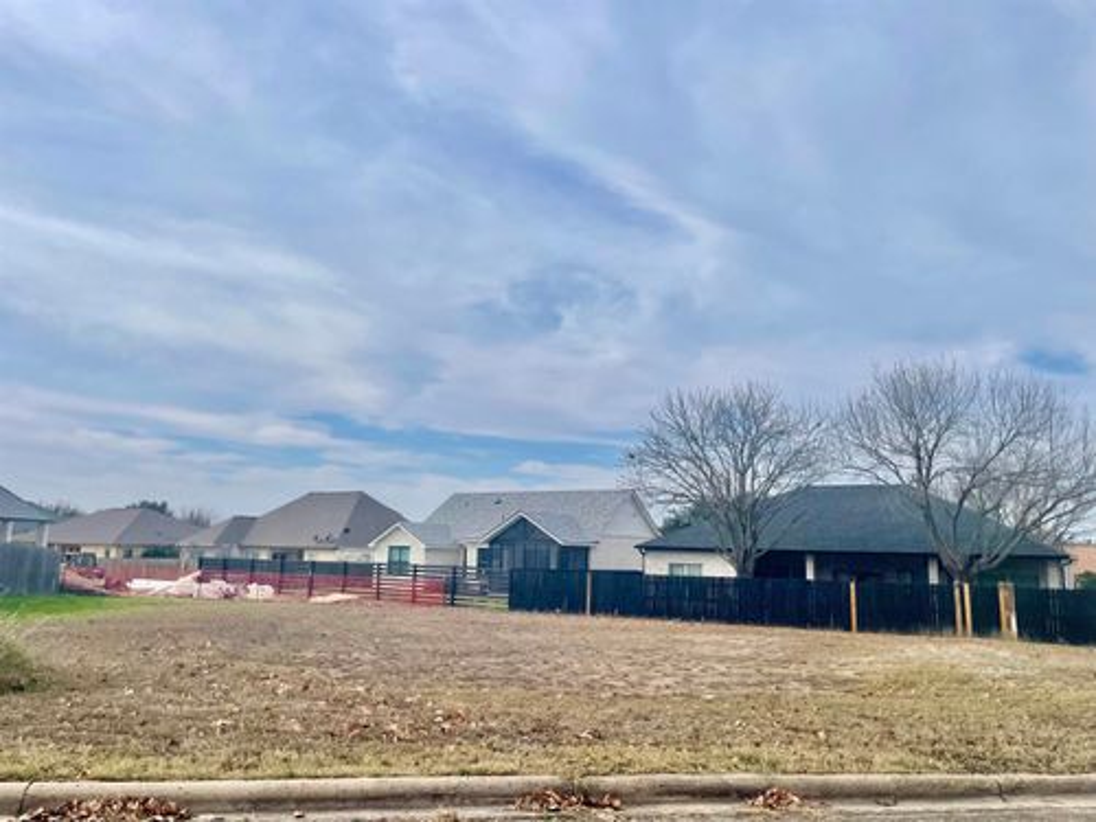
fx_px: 823
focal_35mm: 26
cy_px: 411
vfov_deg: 53.1
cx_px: 548
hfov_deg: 67.3
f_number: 1.6
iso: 32
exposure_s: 1/7299
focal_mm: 4.2
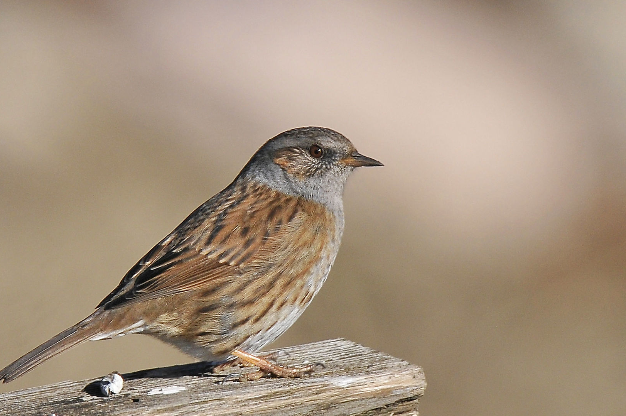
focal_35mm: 1331
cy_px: 247
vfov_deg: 1.0
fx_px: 23117
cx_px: 337
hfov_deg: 1.6
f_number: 7.1
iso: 320
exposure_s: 1/1600
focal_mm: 600
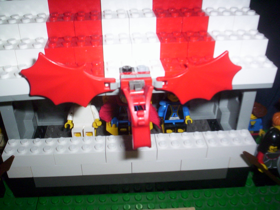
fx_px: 307
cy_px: 105
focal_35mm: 38
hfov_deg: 49.0
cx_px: 140
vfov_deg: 37.7
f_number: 4.5
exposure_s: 1/60
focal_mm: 4.99
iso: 140
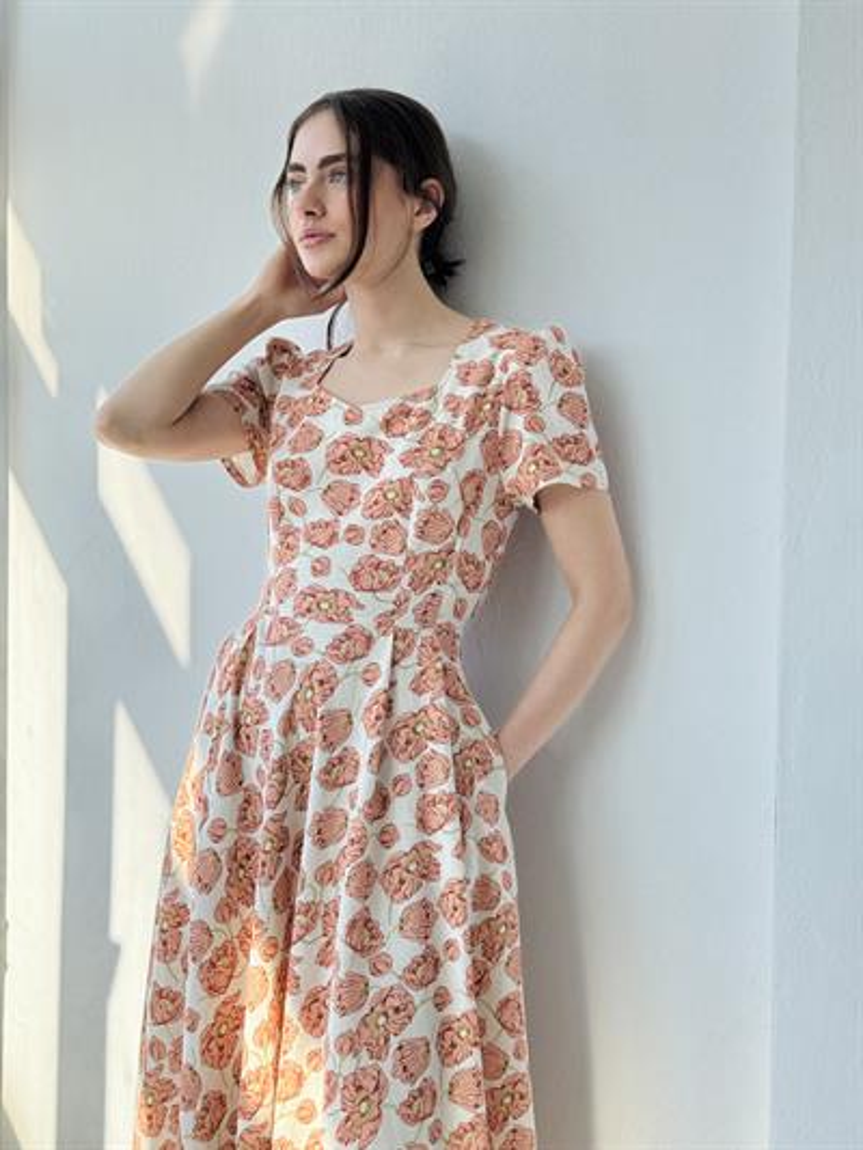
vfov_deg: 39.6
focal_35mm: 48
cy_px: 575
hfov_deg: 30.3
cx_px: 432
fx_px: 1595
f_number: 1.78
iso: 64
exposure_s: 1/627
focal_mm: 6.76
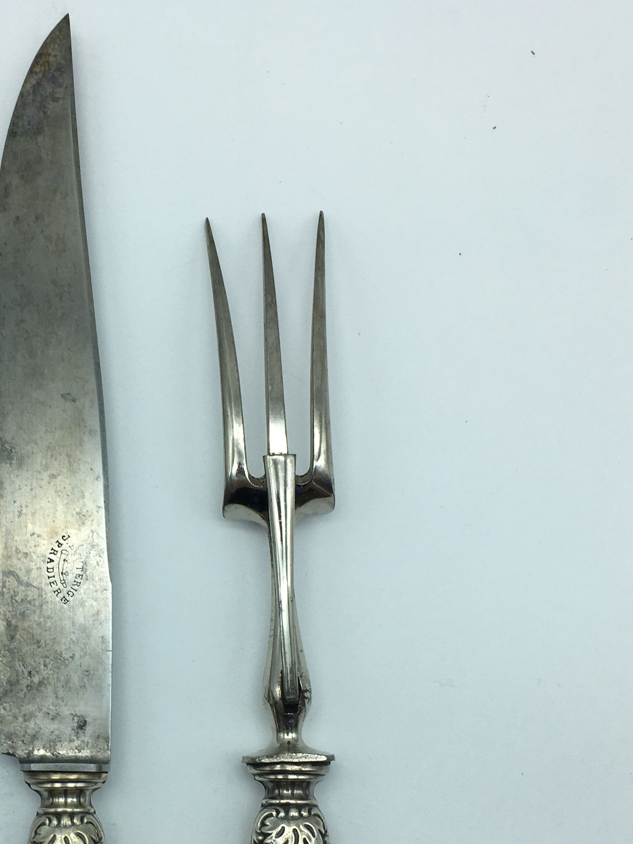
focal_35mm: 51
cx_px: 141
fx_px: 1243
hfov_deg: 28.1
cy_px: 625
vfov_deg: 36.7
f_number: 2.2
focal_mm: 4.15
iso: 25
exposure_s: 1/292
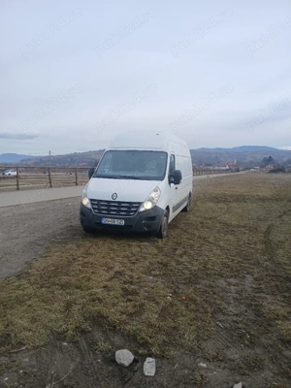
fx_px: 291
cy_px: 194
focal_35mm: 26
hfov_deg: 53.1
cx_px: 146
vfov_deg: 67.3
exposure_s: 1/500
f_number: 1.8
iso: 20
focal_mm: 3.98
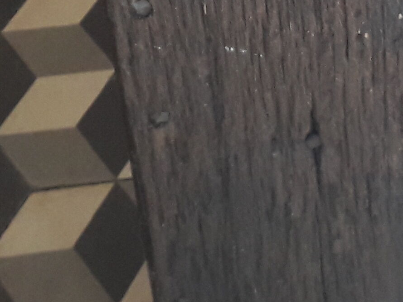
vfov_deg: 10.8
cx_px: 464
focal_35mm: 130
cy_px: -217
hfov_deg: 14.7
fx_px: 1514
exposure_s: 1/33
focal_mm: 3.7
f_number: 1.9
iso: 125
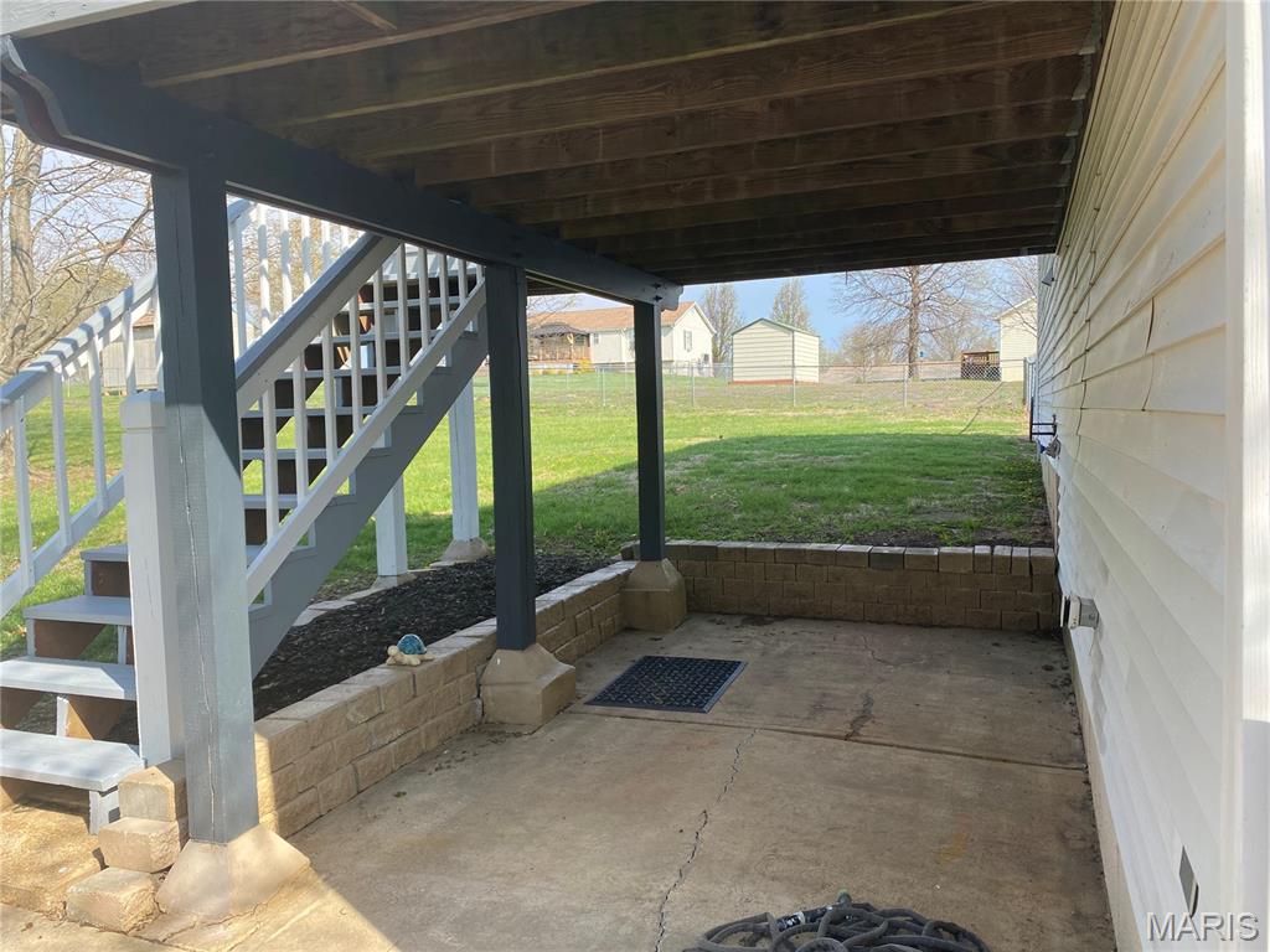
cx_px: 635
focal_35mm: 26
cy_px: 476
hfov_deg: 67.3
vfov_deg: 53.1
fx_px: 954
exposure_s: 1/912
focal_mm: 4.25
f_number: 1.8
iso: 32
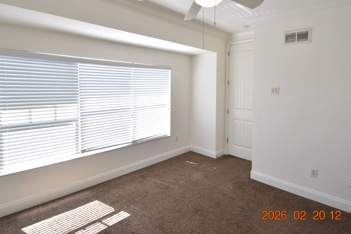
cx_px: 180
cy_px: 89
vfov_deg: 63.7
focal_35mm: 19
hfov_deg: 86.9
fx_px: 185
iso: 800
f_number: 3.5
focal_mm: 10
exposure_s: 1/350
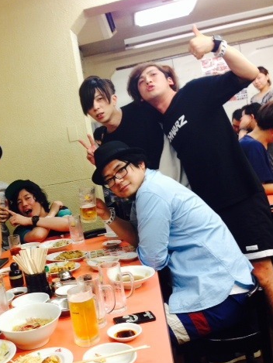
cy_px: 180
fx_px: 473
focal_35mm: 45
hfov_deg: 31.2
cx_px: 44
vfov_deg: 42.1
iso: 80
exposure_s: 1/20
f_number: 2.4
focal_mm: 4.12
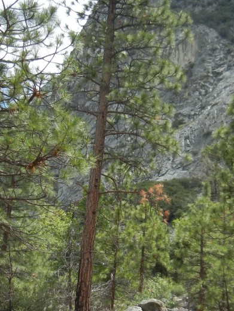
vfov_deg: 32.6
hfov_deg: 24.6
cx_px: 172
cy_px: 182
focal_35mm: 59
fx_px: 532
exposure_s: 1/776
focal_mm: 5.4
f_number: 3.5
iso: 160
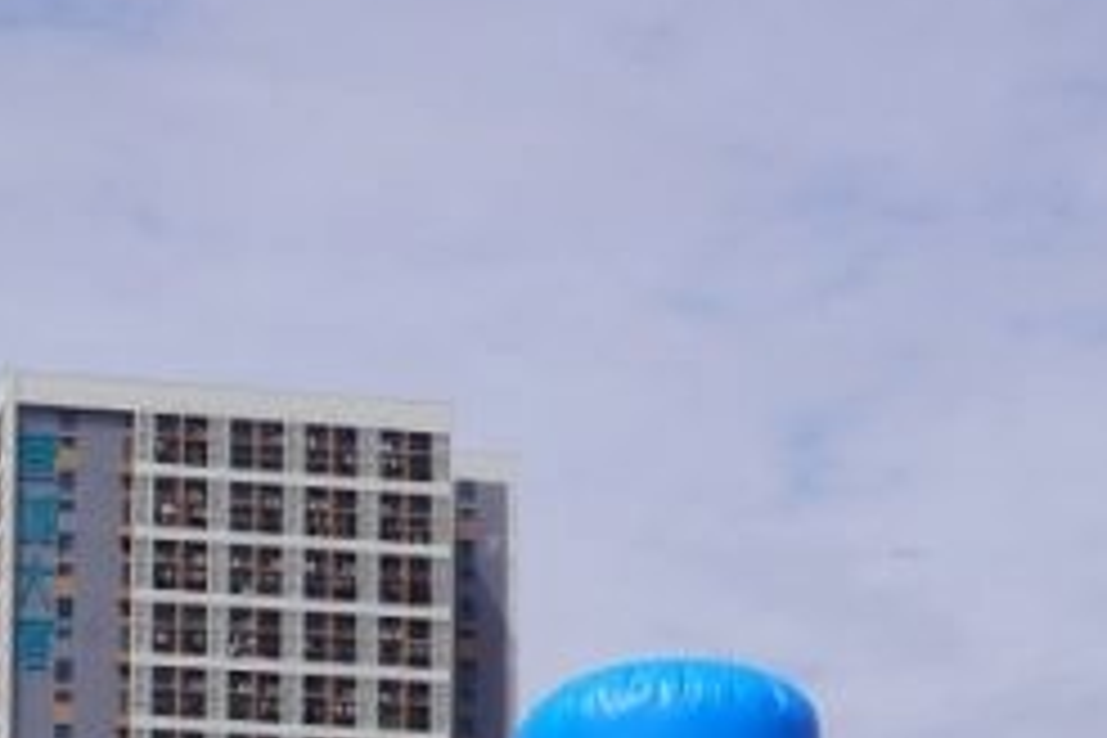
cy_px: 1393
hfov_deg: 19.2
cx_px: -234
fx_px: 3075
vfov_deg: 12.3
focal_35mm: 100
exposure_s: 1/320
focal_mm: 16
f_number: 10
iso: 100
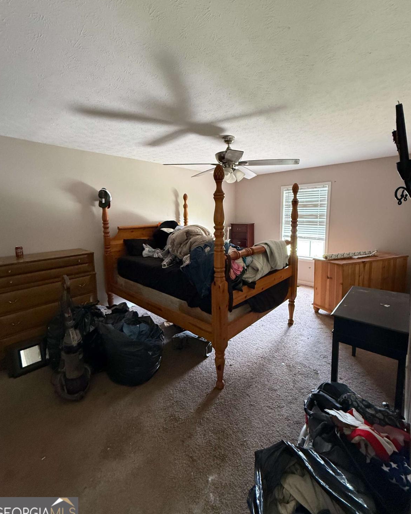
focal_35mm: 15
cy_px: 243
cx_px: 205
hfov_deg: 84.0
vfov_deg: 96.7
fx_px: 228
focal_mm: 2.22
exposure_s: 1/60
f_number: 2.2
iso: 500
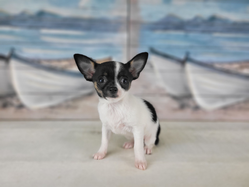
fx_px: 187
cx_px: 124
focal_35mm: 26
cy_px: 94
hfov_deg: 67.3
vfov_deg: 53.1
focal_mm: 5.4
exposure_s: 1/120
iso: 64
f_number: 1.8
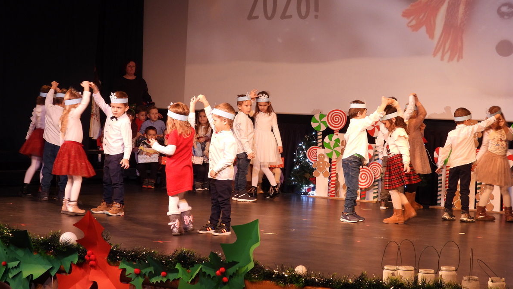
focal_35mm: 77
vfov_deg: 15.7
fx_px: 1047
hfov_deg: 27.5
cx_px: 255
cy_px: 112
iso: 280
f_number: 3.5
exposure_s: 1/30
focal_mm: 12.6
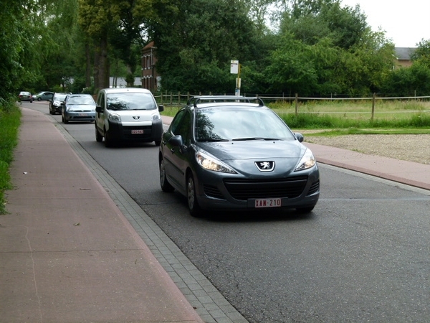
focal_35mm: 64
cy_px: 162
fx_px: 795
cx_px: 215
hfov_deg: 30.3
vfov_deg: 22.9
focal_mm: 11.6
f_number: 4
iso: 100
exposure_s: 1/320
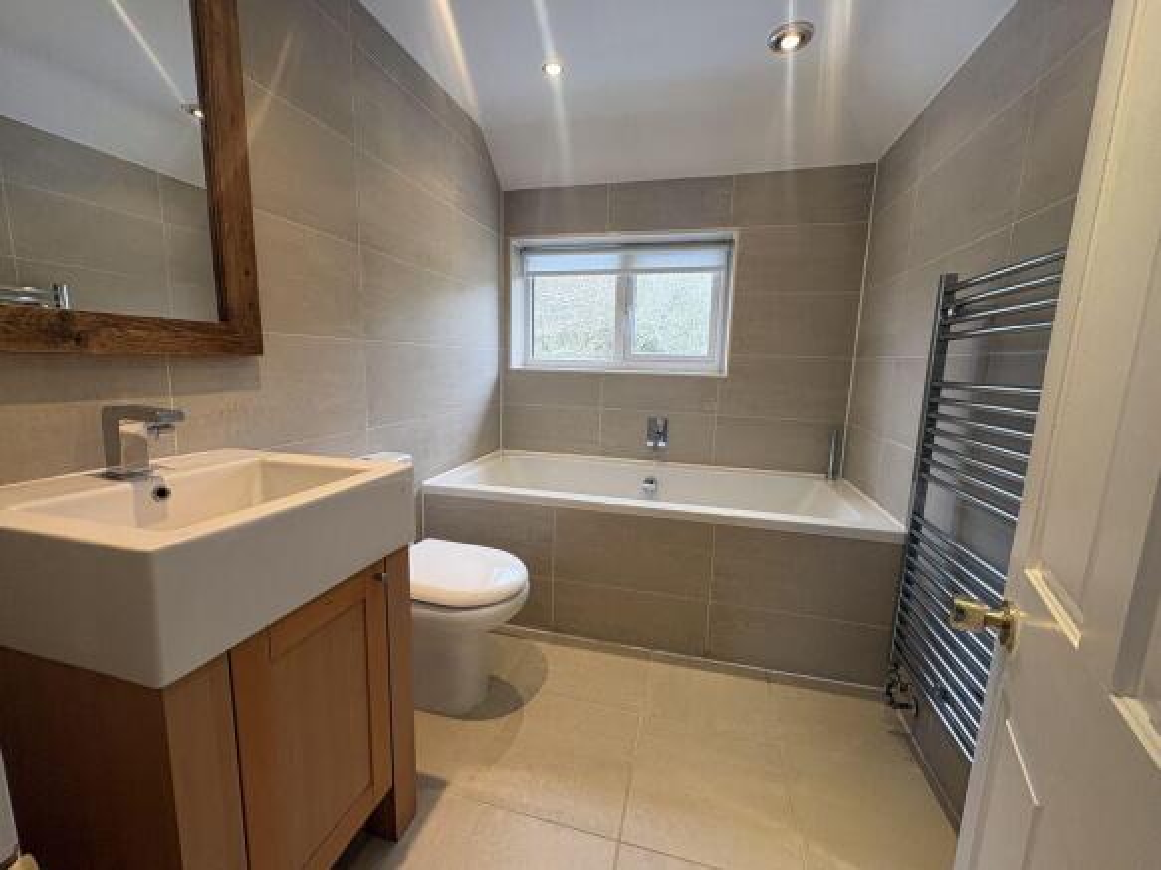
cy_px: 435
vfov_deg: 85.7
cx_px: 580
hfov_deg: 102.1
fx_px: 469
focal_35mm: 14
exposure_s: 1/100
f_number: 2.2
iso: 125
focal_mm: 2.22
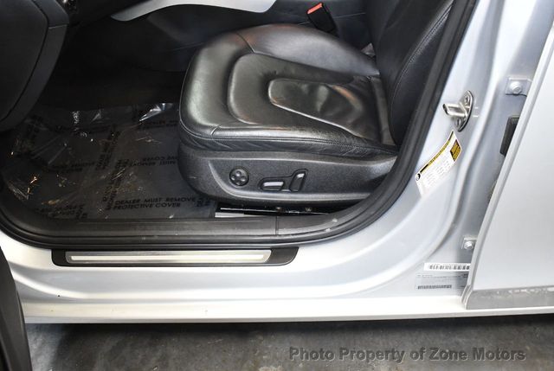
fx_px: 555
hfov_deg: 53.1
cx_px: 277
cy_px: 186
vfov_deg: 37.0
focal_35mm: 36
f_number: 3.5
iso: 2500
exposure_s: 1/125
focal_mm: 18
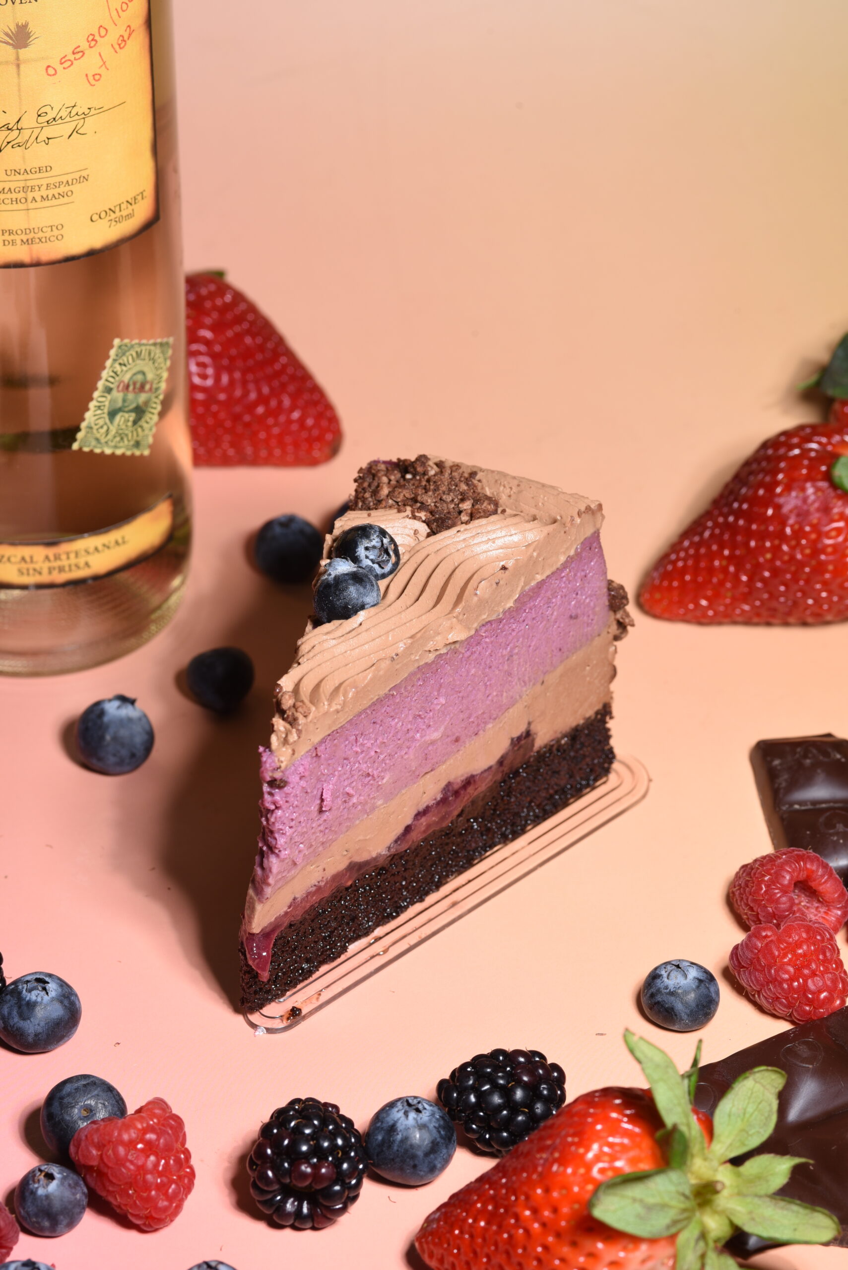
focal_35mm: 105
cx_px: 424
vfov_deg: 19.4
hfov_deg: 13.1
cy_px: 635
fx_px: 3706
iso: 200
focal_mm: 105
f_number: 16
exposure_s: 1/125
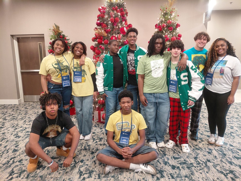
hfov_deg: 69.4
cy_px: 90
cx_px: 120
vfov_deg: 54.9
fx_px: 174
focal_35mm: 25
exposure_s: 1/24
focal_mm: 4.69
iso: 500
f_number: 1.8
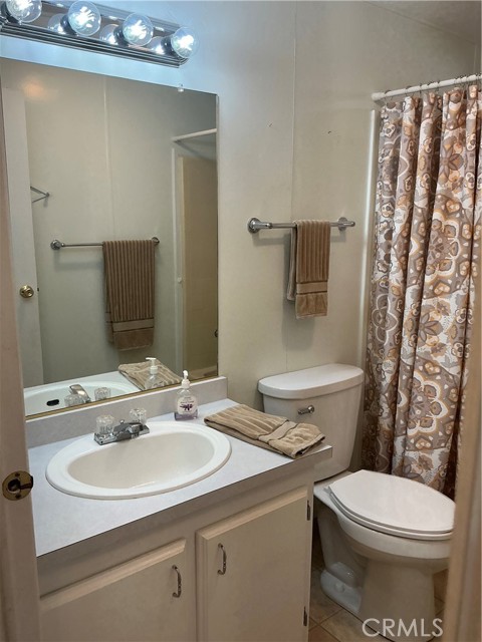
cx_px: 241
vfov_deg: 63.4
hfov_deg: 49.7
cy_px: 321
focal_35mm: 28
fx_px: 520
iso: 40
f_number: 1.8
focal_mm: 3
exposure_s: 1/120
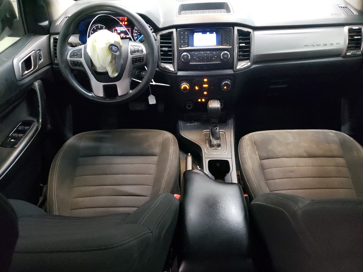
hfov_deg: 67.3
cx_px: 182
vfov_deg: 53.1
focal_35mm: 26
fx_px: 273
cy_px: 136
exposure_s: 1/24
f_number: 1.5
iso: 759
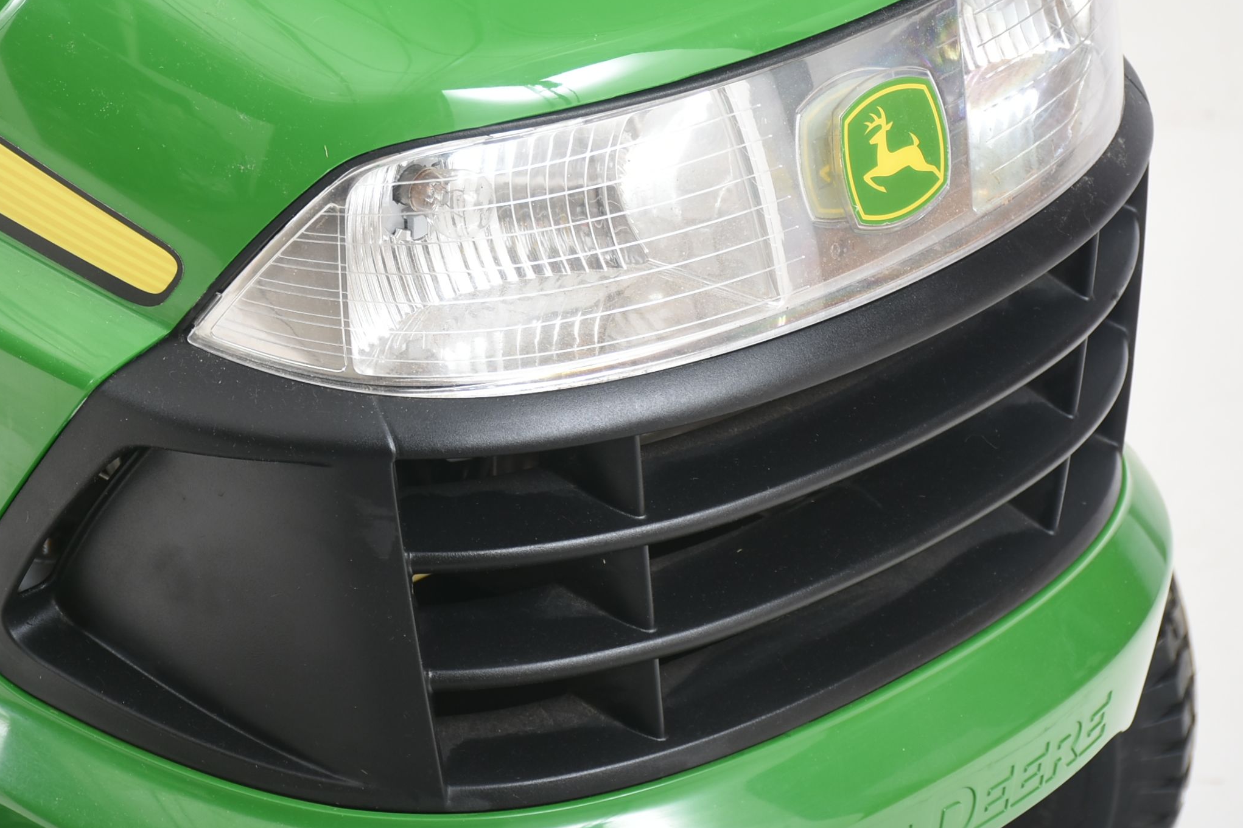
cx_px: 397
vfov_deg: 8.9
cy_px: 242
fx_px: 5316
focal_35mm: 154
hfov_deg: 13.3
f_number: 7.1
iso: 200
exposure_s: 1/160
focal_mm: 70
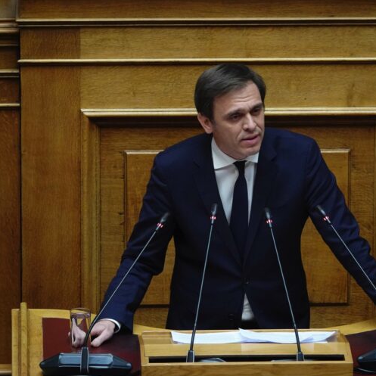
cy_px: 188
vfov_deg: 3.5
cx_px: 222
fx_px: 6144
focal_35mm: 500
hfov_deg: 3.5
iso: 1600
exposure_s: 1/200
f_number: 4
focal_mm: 143.15
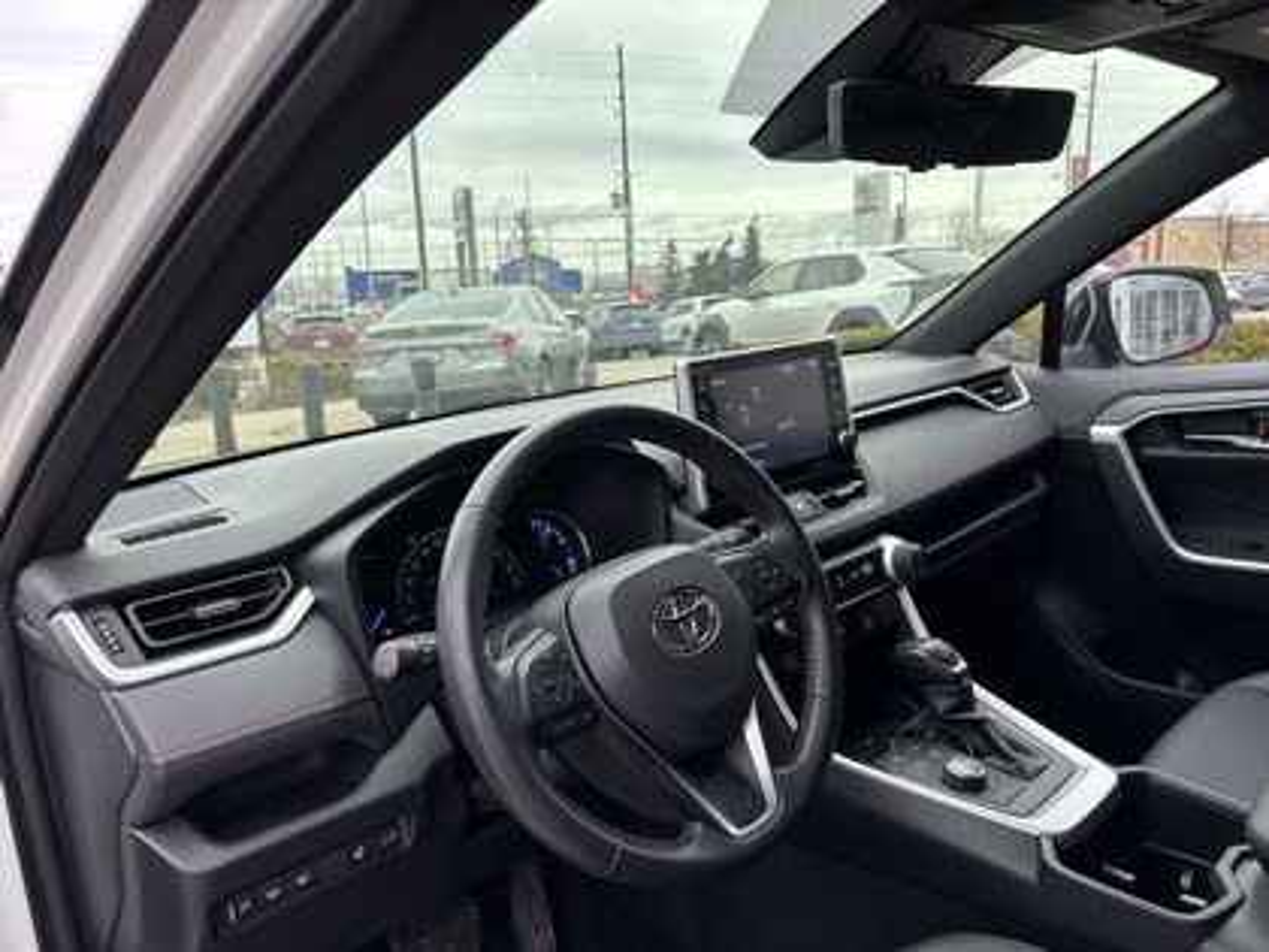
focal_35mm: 26
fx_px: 953
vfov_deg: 53.1
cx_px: 634
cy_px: 476
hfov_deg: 67.3
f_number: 1.6
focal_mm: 5.96
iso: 40
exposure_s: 1/121
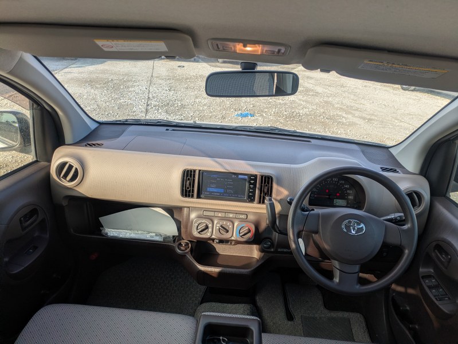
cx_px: 229
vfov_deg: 54.9
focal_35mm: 25
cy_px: 172
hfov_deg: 69.4
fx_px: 331
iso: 49
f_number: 1.89
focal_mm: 5.43
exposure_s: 1/781
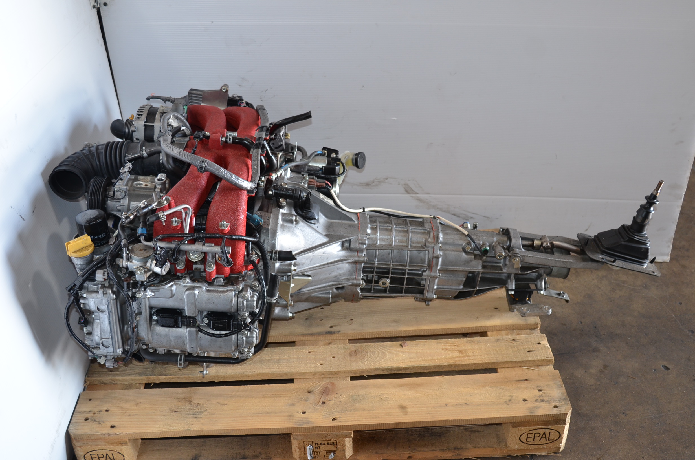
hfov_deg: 53.2
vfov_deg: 36.7
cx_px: 348
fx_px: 694
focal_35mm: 36
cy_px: 230
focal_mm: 24
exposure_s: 1/125
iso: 320
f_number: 3.5
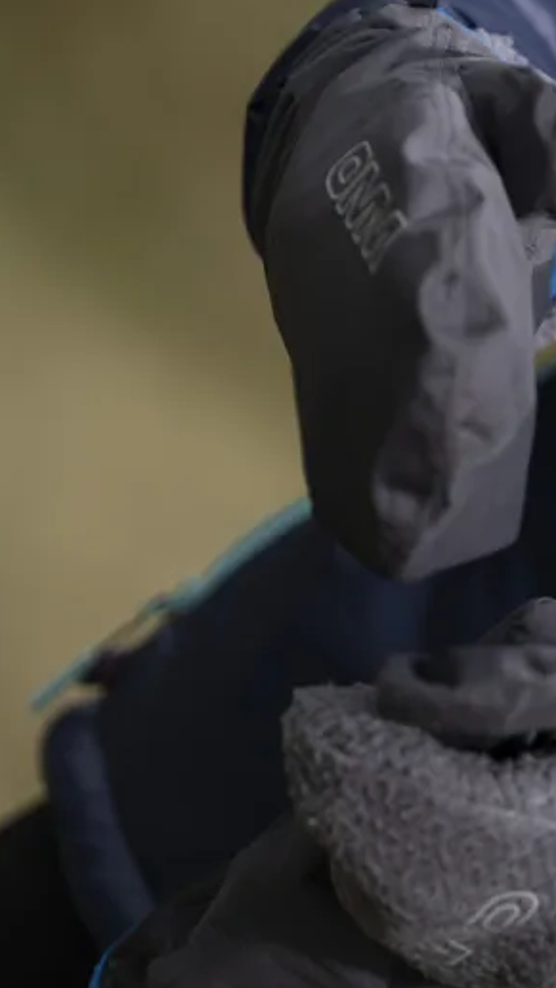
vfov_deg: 6.7
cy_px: 486
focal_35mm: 324
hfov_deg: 3.8
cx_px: 468
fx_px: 8488
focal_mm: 200
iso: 1600
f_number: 5
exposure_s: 1/1600
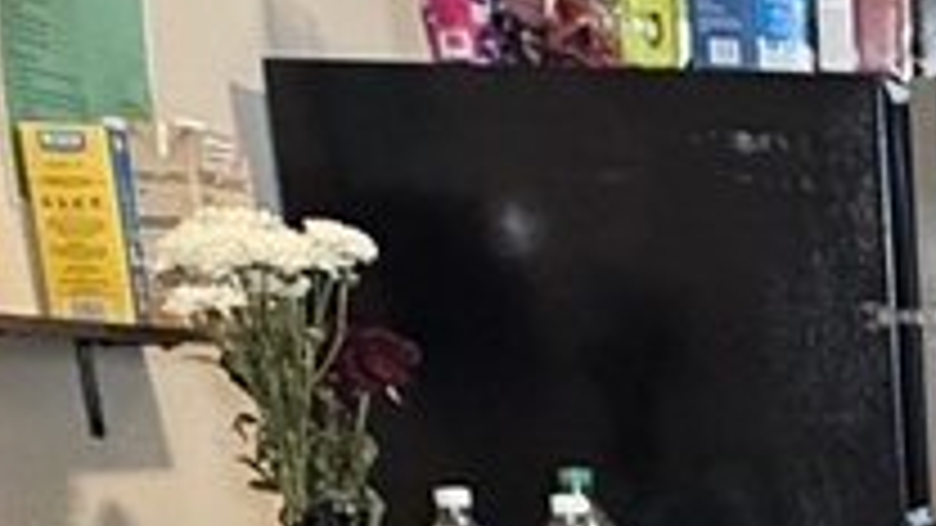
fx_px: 1861
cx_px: 1508
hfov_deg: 21.9
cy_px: 886
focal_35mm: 75
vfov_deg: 14.5
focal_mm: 2.22
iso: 800
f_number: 2.2
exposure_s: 1/60
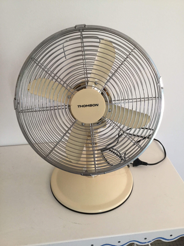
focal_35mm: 31
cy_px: 123
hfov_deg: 45.4
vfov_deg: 58.4
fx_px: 220
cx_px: 92
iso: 80
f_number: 2.4
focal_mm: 3.3
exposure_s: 1/33
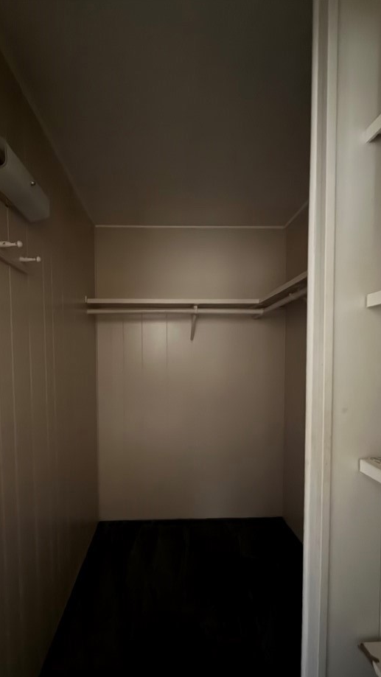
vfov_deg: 95.6
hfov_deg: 63.8
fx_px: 305
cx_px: 170
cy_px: 375
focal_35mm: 17
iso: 1250
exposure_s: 1/4
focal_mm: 2.22
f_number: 2.2
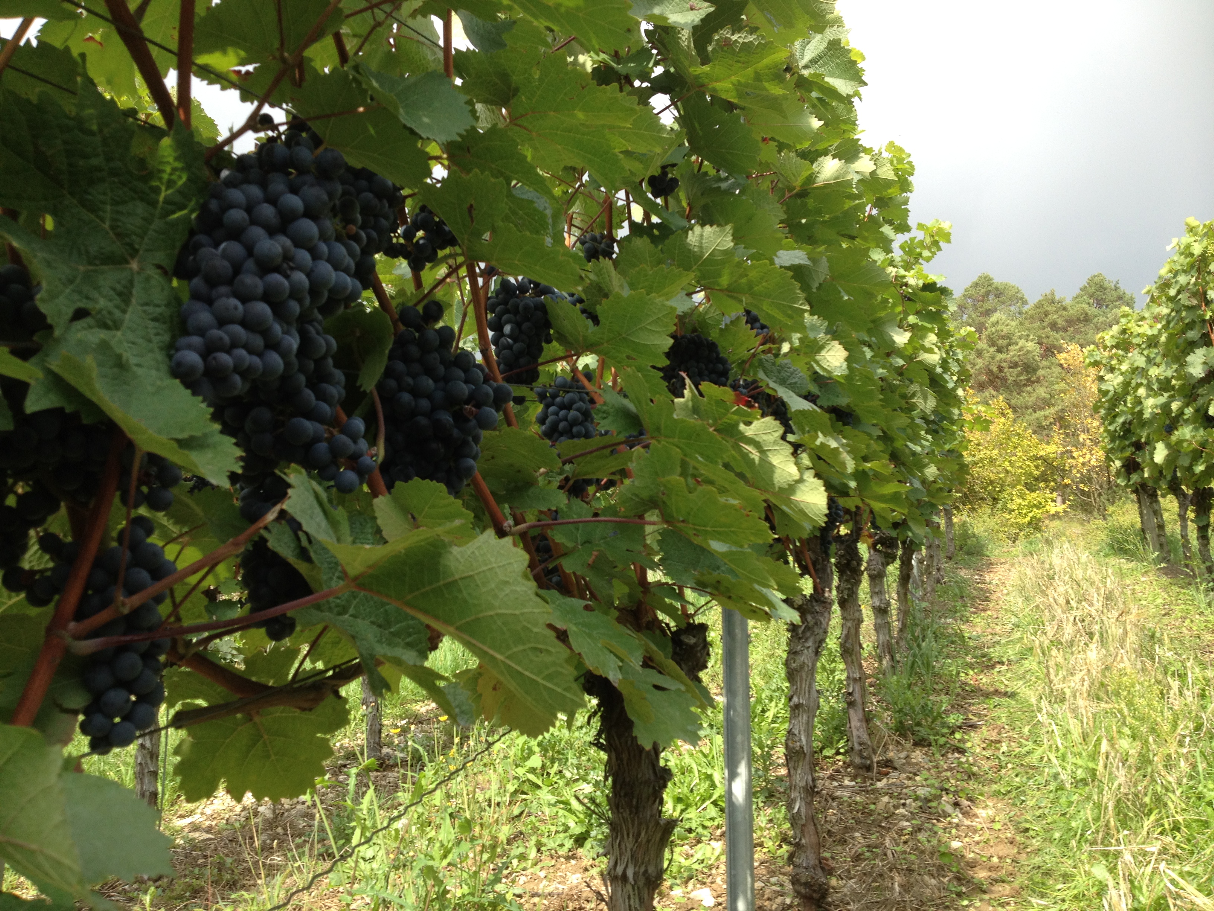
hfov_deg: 52.6
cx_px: 607
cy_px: 456
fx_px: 1227
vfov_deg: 40.7
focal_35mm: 35
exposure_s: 1/464
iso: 50
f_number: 2.4
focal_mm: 4.28
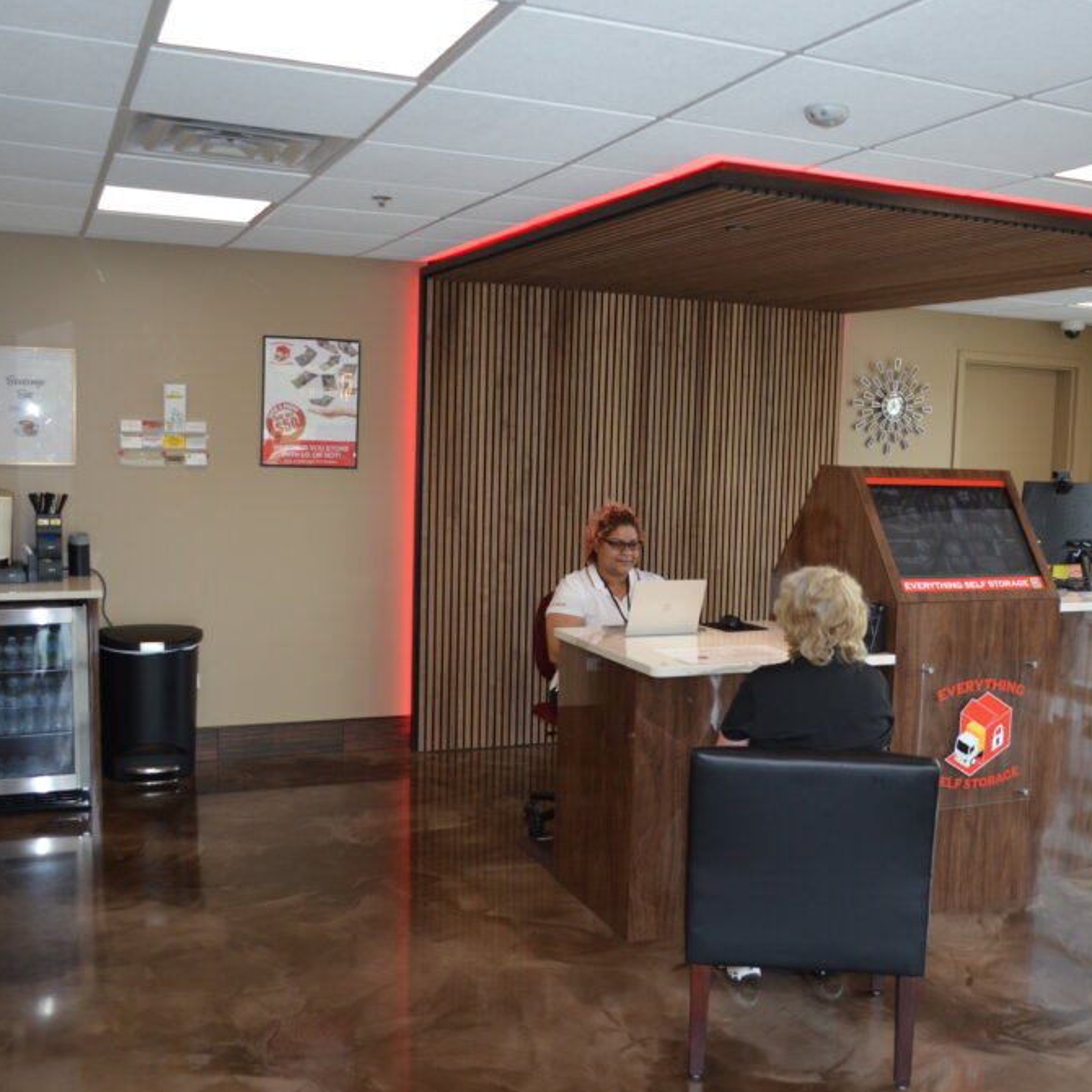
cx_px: 645
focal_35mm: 35
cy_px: 548
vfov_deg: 47.2
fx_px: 1249
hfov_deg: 47.0
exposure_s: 1/160
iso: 400
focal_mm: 18
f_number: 3.5
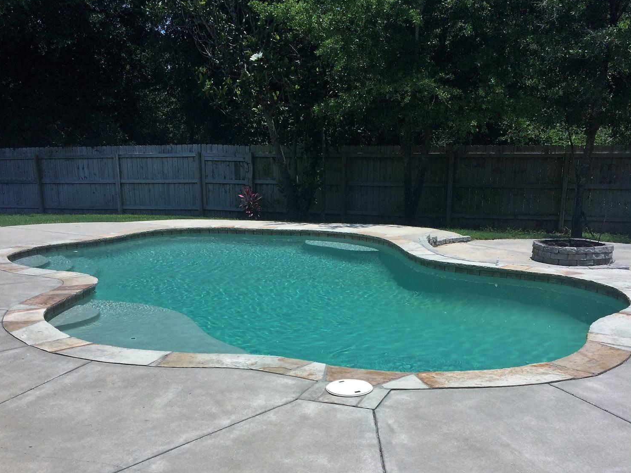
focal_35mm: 39
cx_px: 316
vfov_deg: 36.0
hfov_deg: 47.9
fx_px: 711
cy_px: 350
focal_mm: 4.15
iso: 32
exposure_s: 1/3165
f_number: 2.2
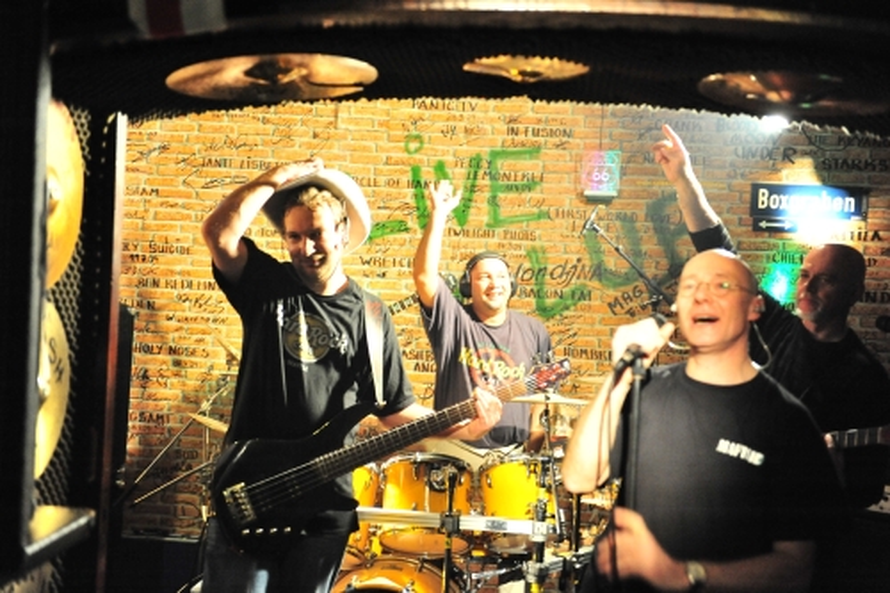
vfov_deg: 30.5
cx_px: 445
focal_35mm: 44
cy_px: 296
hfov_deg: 44.5
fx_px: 1087
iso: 6400
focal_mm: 44
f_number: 2.8
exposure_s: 1/100
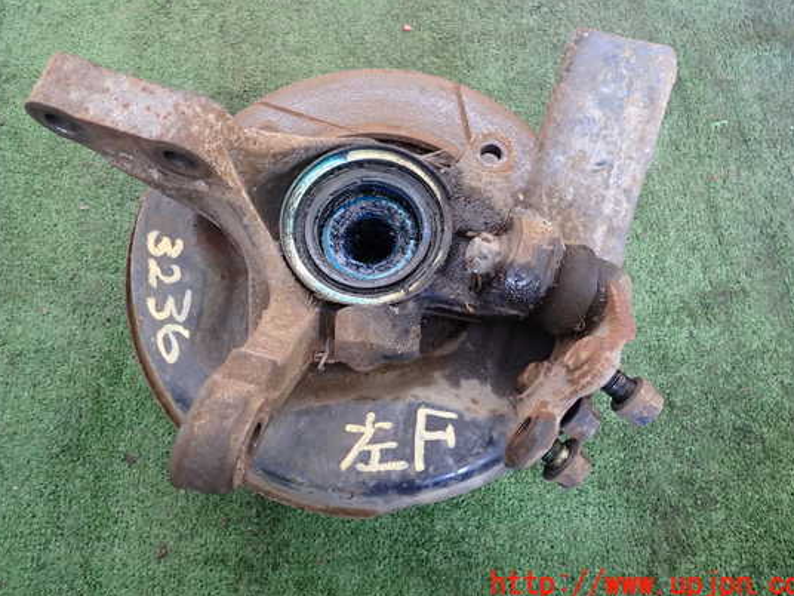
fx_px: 642
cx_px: 381
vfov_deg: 49.7
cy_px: 270
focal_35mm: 28
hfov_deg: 63.4
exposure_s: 1/30
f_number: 2
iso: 320
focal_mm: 4.5
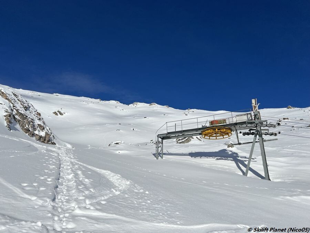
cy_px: 116
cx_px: 155
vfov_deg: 53.1
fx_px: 233
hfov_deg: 67.3
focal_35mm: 26
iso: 50
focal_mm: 5.7
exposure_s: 1/16393
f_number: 1.5
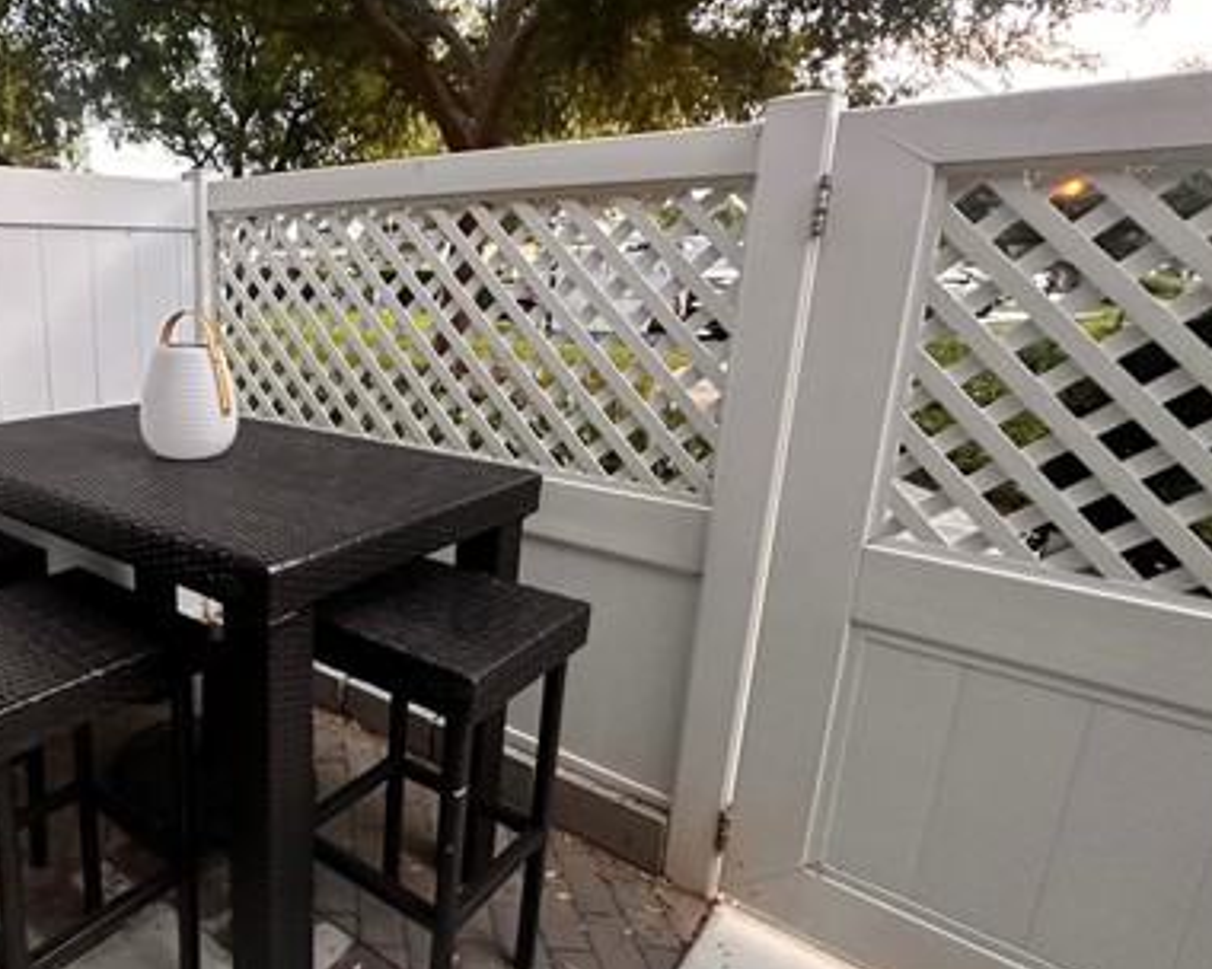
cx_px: 284
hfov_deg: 67.4
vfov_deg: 60.9
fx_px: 825
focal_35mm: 23
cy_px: 475
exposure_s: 1/60
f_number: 2.2
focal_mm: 2.22
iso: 400
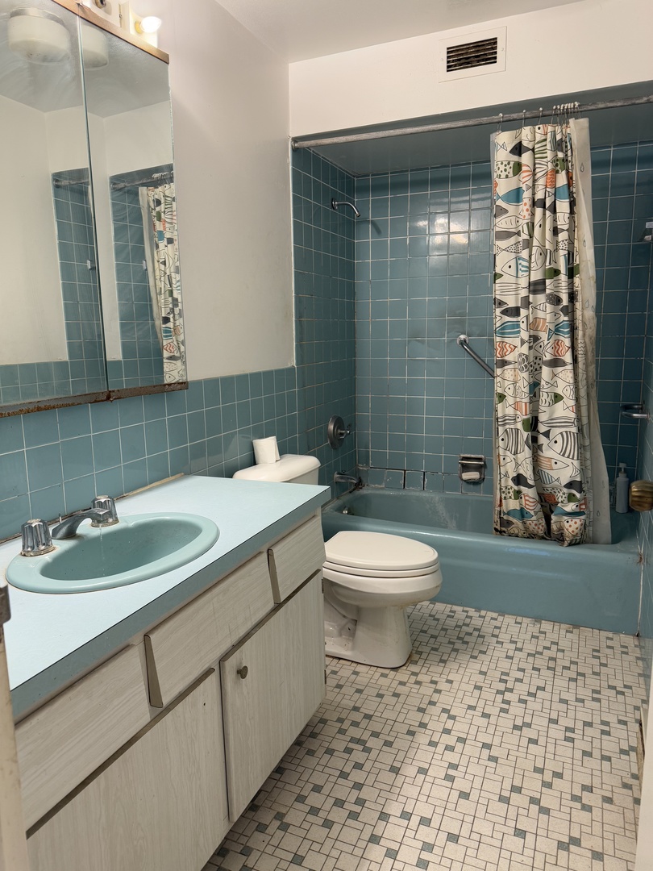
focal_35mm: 24
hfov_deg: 56.8
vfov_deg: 71.6
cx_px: 326
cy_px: 436
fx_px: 604
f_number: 1.78
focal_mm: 6.76
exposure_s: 1/60
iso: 160
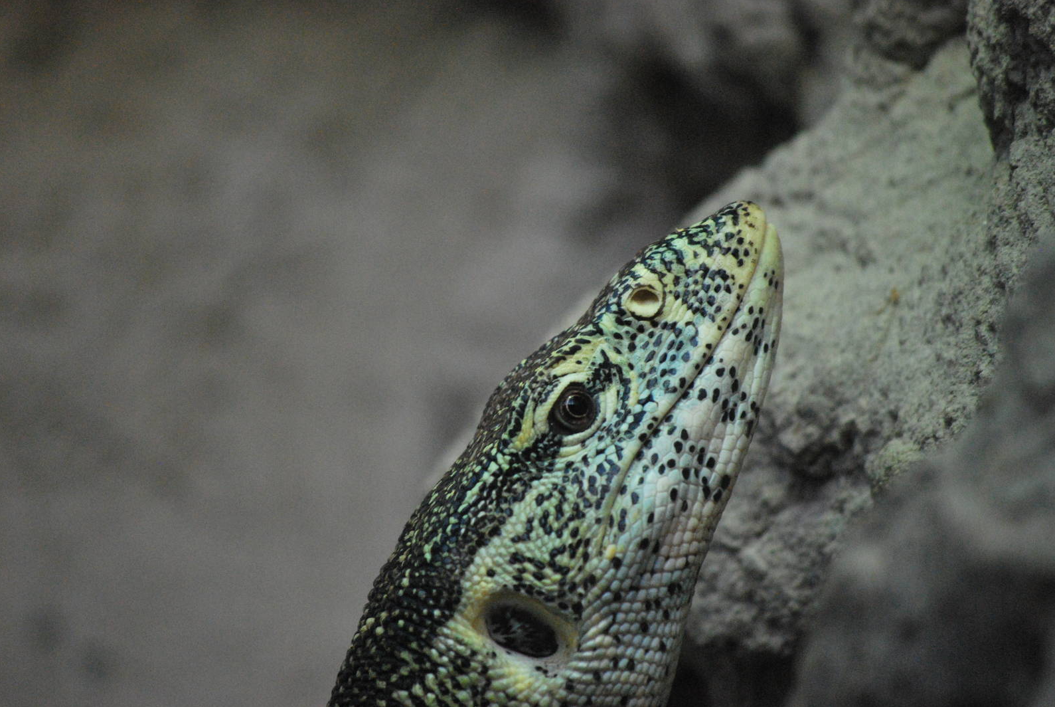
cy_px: 353
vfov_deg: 4.6
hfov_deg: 6.8
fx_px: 8862
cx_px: 528
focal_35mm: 302
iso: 1600
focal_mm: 200
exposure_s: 1/200
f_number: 5.6
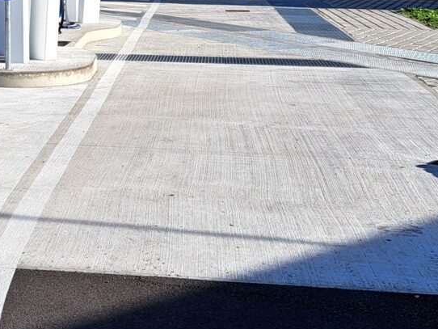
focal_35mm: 85
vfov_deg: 16.2
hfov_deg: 21.9
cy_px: -137
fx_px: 1076
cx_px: -35
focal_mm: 5.23
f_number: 1.8
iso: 50
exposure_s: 1/1006
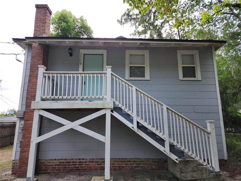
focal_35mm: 23
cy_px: 90
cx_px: 120
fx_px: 160
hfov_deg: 73.9
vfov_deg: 58.9
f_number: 1.8
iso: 12
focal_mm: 6.4
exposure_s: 1/279
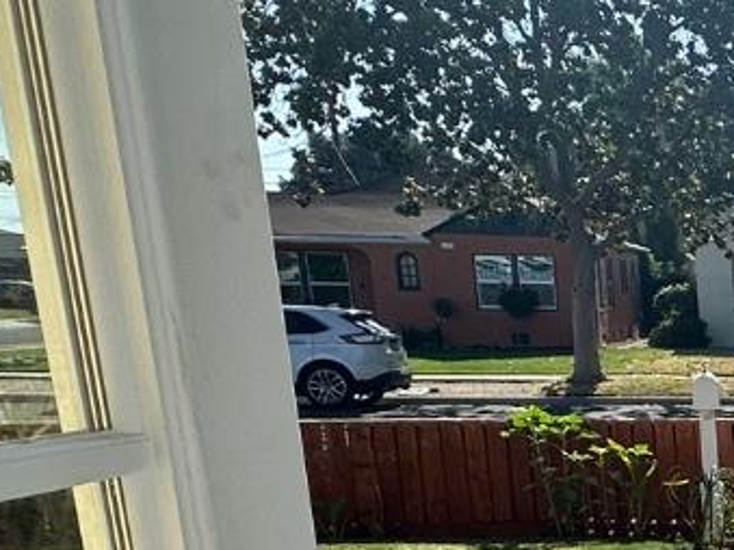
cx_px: 1106
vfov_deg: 22.1
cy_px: 629
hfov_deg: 24.3
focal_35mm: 62
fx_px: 1314
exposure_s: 1/1304
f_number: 2.2
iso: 50
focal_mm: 2.22
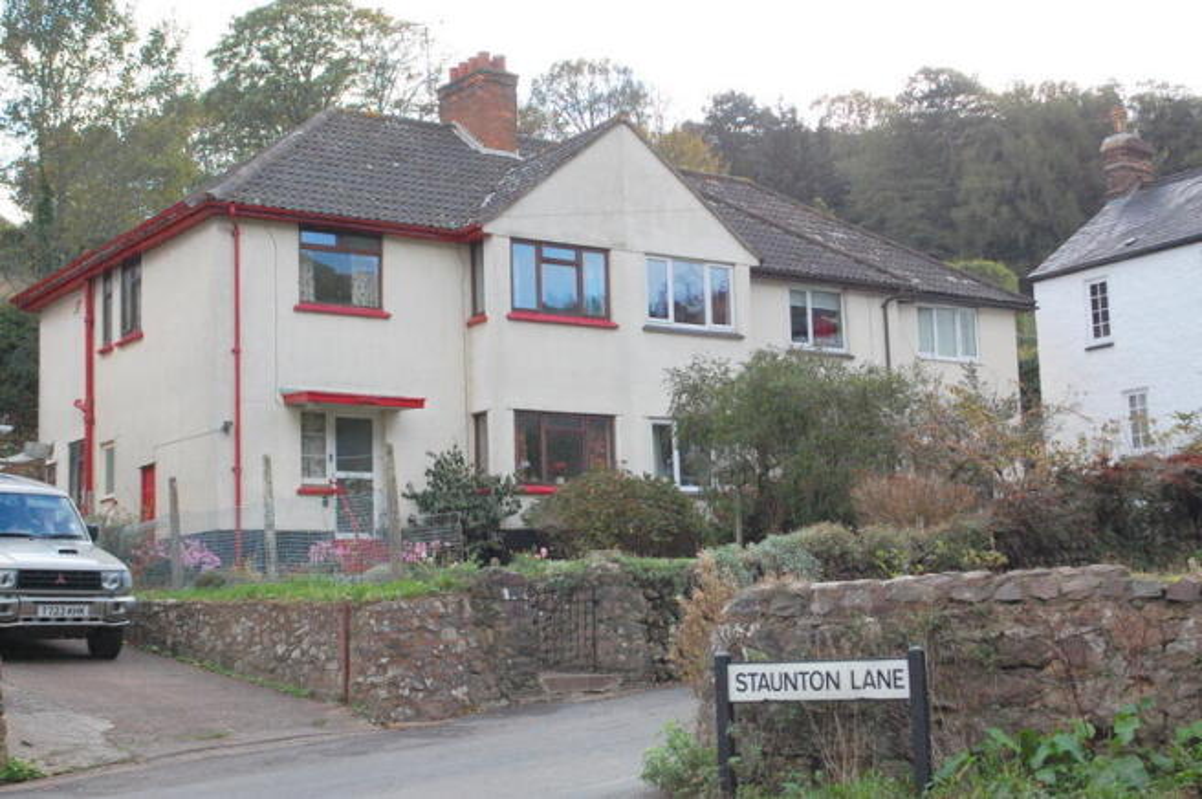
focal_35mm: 52
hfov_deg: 37.9
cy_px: 400
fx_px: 1751
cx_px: 601
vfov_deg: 25.7
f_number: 9
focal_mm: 35
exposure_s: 1/640
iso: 1600
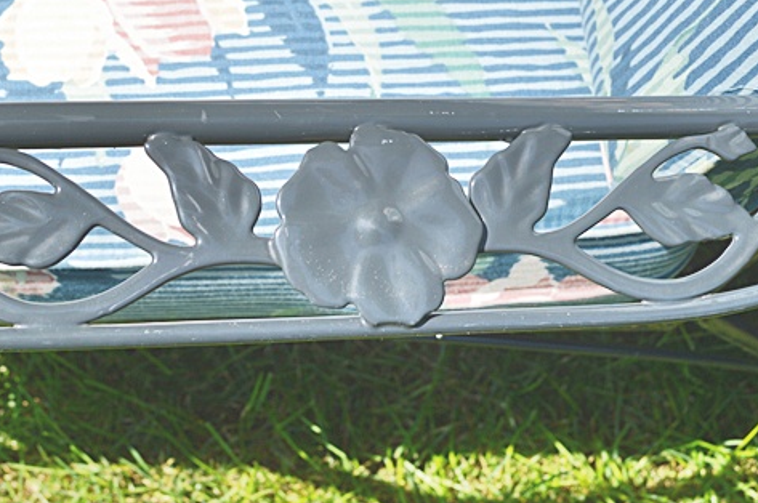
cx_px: 353
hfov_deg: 28.5
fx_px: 1493
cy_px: 203
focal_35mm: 71
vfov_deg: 19.1
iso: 100
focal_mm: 32
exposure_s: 1/200
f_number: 7.1
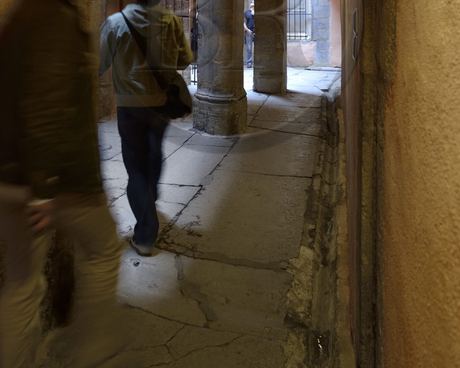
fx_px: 626
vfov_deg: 30.8
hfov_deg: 40.3
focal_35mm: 46
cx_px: 227
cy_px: 16
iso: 1600
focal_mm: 32
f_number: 5.6
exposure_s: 1/10
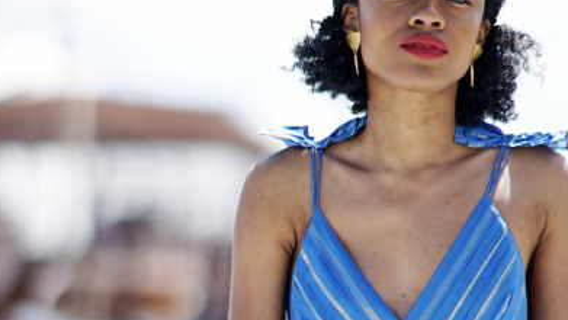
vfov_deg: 3.3
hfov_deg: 5.8
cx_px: 426
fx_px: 5558
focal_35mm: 369
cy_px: 441
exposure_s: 1/4000
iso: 100
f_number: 1.4
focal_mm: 85
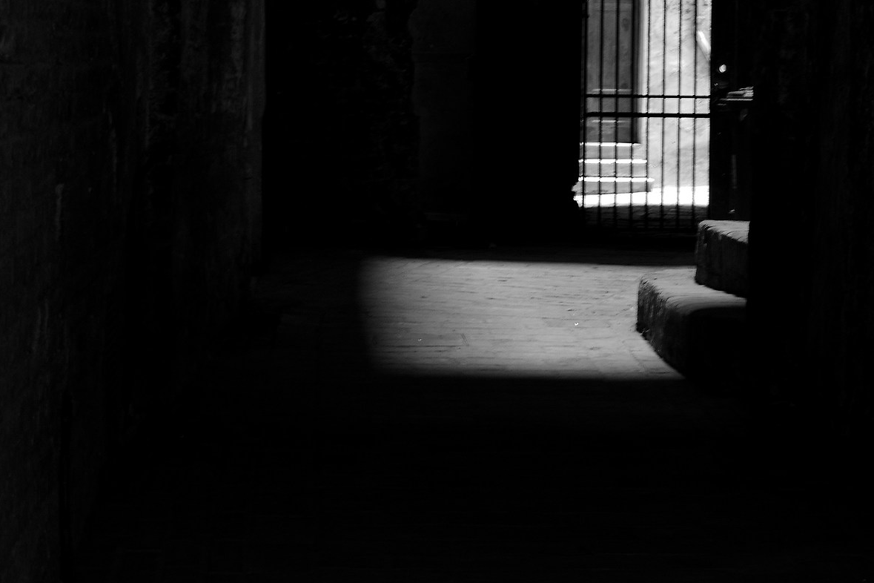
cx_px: 639
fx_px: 2816
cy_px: 66
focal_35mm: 116
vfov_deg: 11.7
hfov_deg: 17.6
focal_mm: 38
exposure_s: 1/1.3
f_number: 10
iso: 800
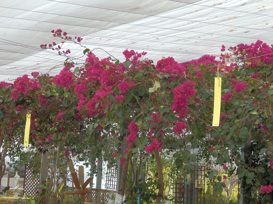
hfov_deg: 29.4
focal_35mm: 66
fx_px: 520
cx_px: 136
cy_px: 102
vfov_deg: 22.2
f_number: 4.4
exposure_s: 1/100
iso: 125
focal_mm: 11.9
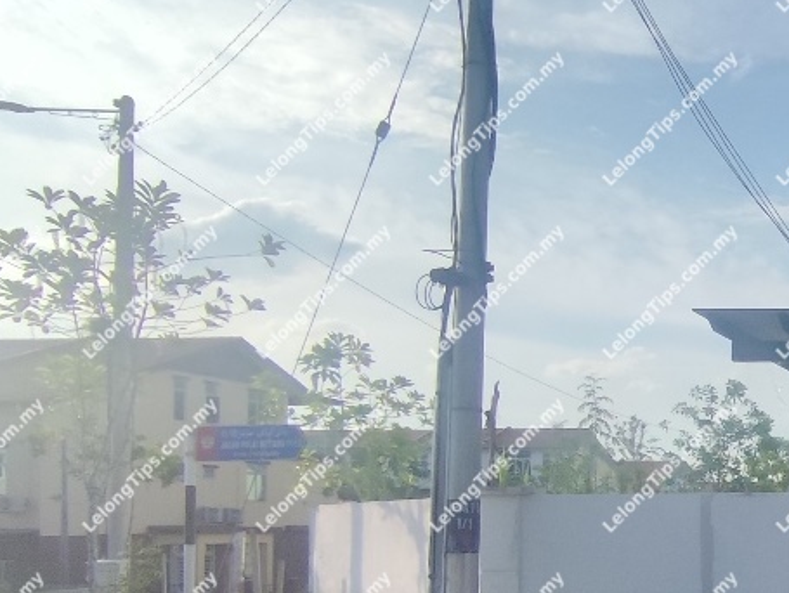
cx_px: 876
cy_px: 425
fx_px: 912
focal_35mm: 40
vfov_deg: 35.4
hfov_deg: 38.4
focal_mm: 1.65
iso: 50
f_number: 2.2
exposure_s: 1/2529
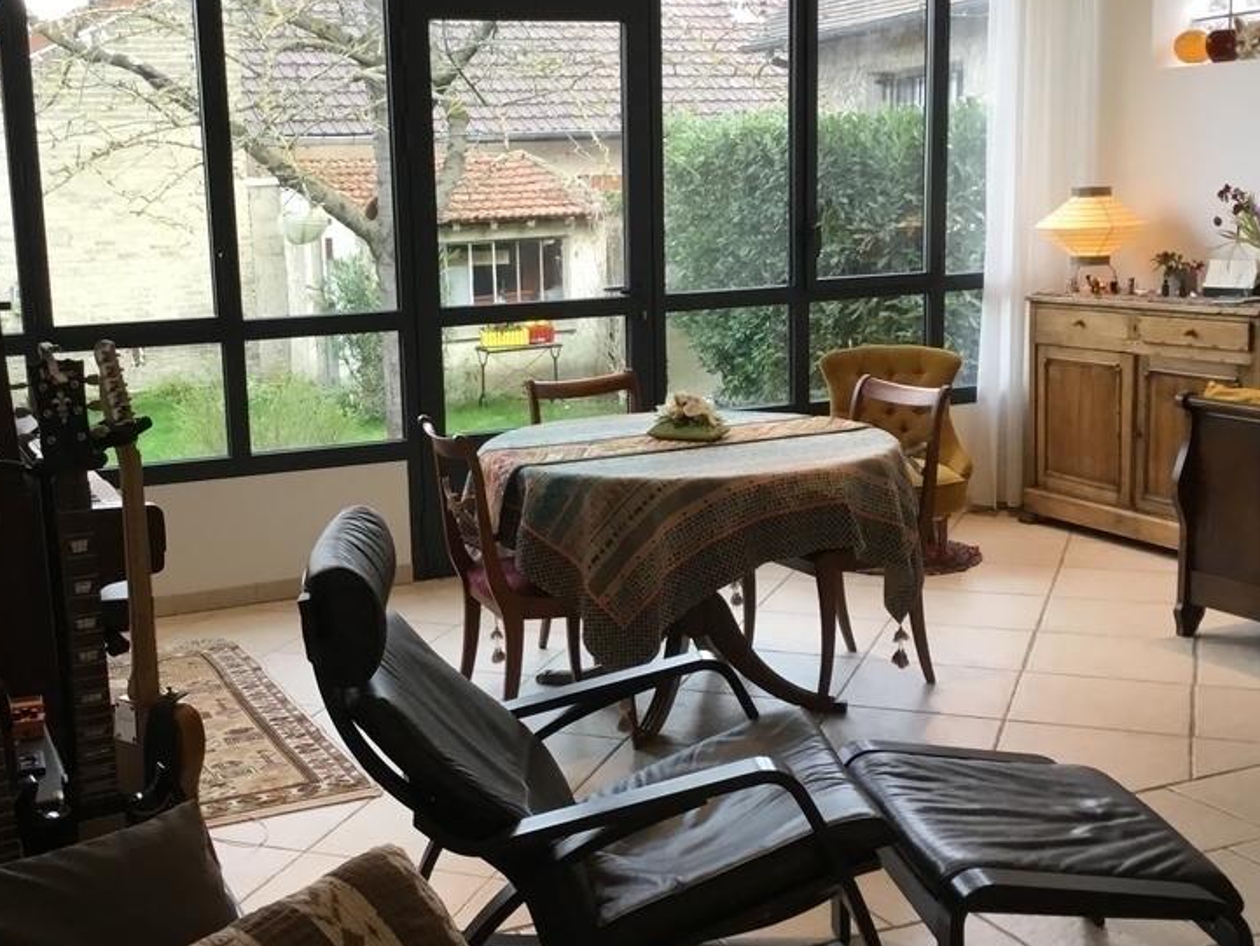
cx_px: 507
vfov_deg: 32.9
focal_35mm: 44
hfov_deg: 42.7
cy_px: 456
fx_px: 1602
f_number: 2.4
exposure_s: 1/33
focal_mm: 3.3
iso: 40
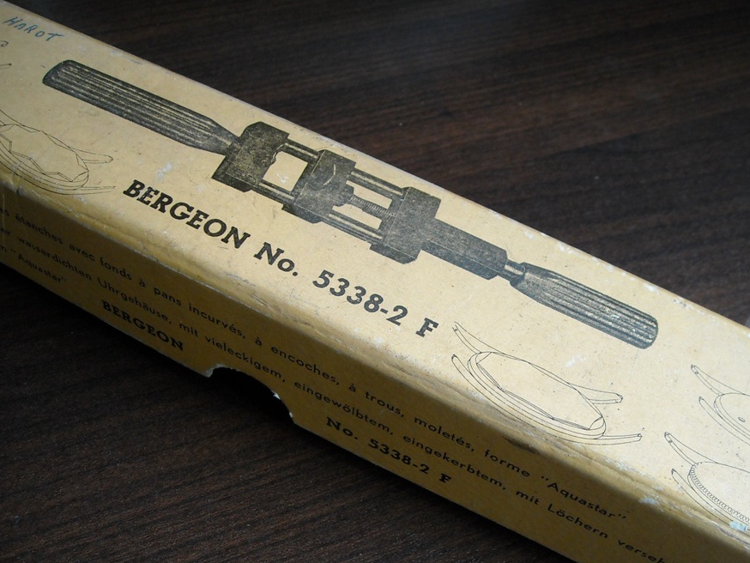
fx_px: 889
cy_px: 301
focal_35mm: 41
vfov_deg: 35.1
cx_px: 345
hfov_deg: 45.7
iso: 208
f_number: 2.8
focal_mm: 5.7
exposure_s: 1/60
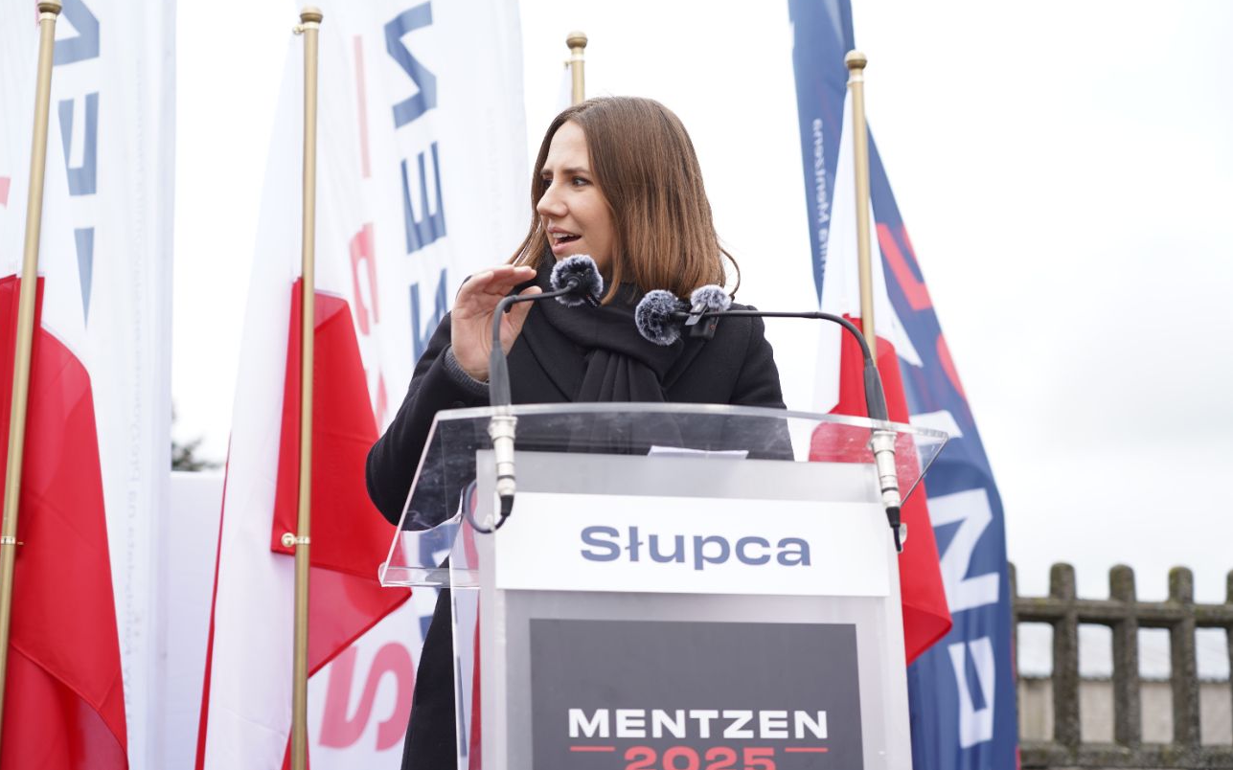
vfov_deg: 18.9
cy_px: 403
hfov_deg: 29.8
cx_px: 611
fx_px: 2318
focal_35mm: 69
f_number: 4
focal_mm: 67
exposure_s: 1/100
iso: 125
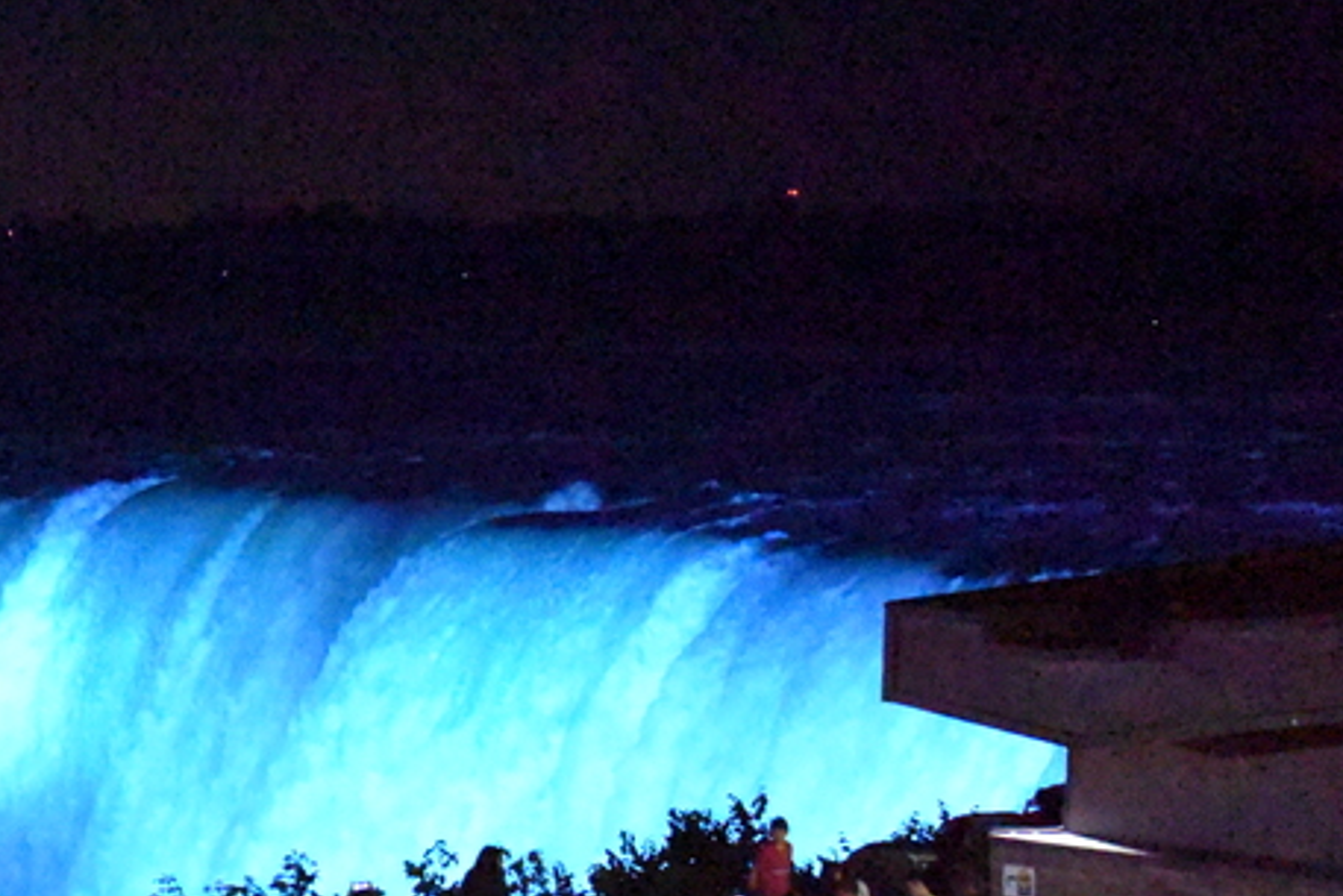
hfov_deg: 15.8
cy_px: 596
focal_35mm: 126
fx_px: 4702
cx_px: -106
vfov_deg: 10.9
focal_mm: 45
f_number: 4.5
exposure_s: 1/100
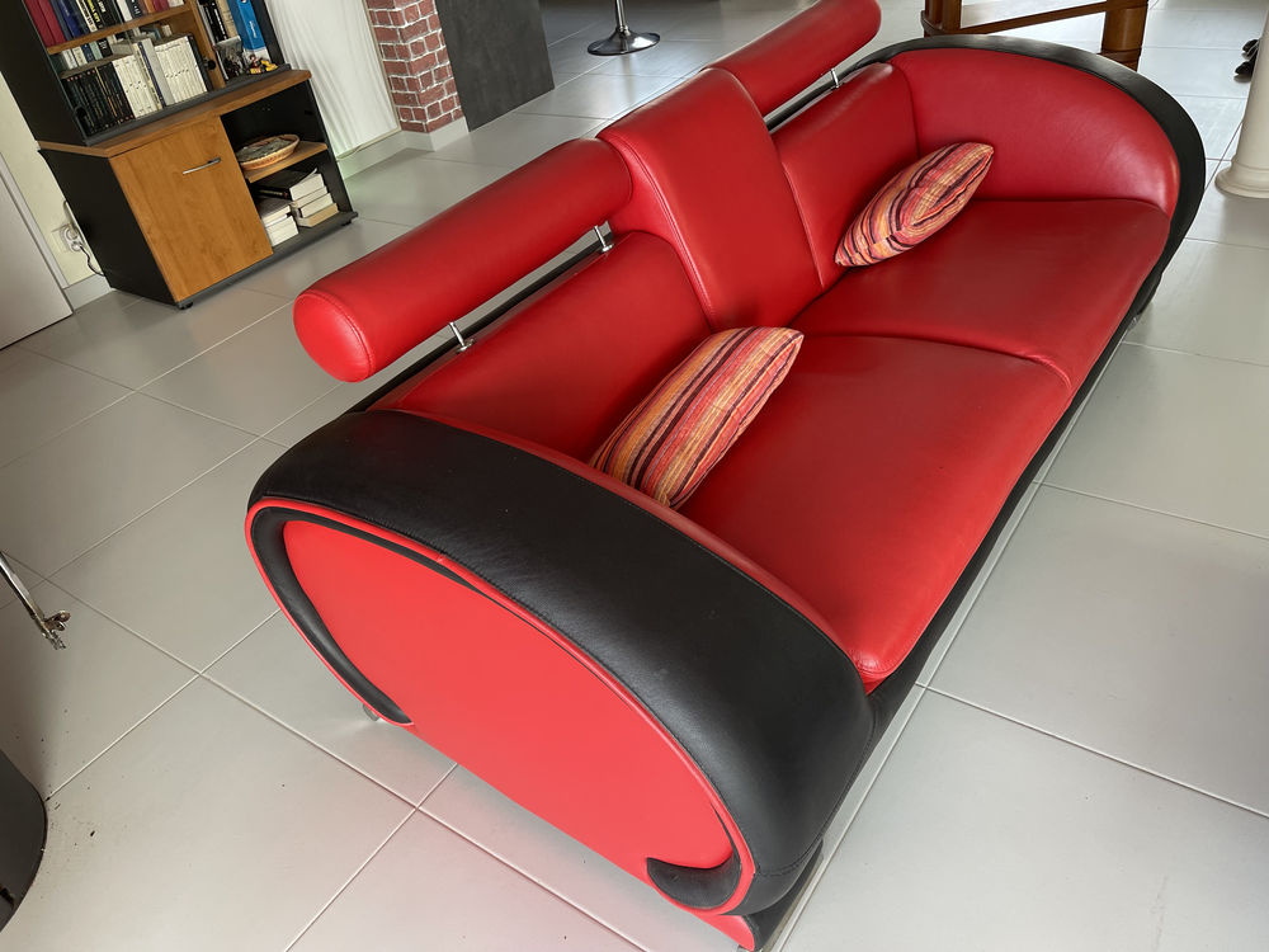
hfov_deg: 67.3
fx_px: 953
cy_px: 476
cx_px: 634
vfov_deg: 53.1
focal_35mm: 26
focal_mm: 5.1
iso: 125
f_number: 1.6
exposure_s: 1/121
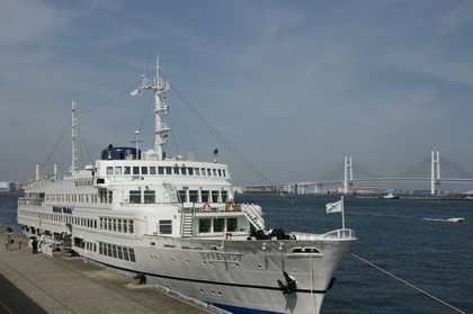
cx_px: 236
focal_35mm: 39
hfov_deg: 49.6
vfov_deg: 34.1
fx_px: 512
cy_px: 157
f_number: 9
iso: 200
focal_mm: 26
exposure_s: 1/1000
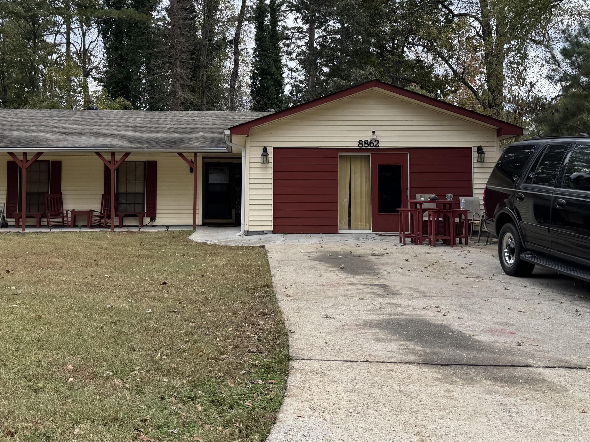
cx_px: 255
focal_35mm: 40
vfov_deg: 35.7
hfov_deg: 46.7
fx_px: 682
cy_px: 158
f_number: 1.78
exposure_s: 1/1311
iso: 80
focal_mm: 6.76
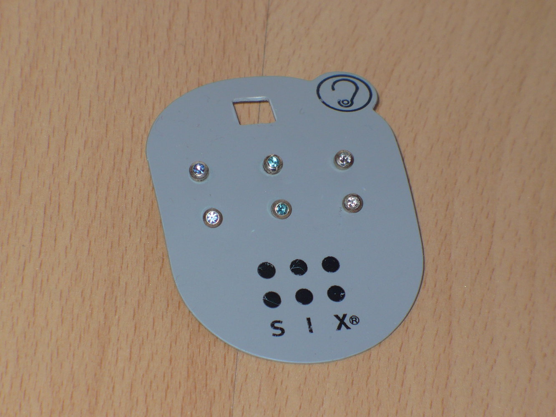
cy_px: 208
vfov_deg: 5.6
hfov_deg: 7.5
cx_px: 278
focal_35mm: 265
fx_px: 4257
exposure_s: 1/30
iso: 100
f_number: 4.5
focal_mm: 36.6
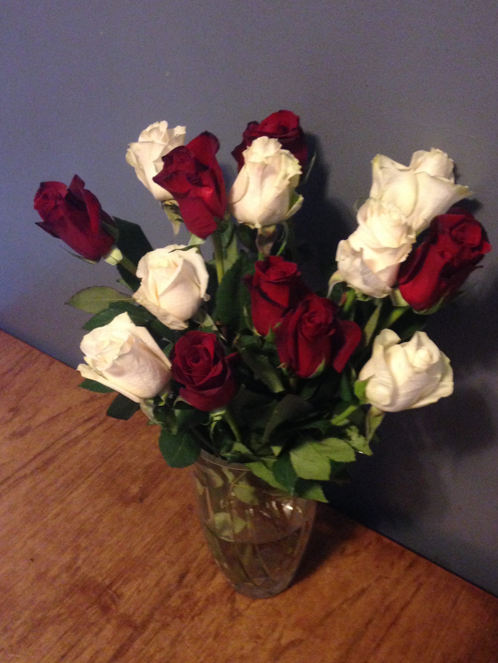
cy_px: 329
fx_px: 710
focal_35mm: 37
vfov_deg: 50.1
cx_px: 273
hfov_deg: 38.6
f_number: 2.4
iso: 400
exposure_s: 1/15
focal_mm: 4.12
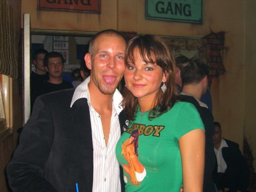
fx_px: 340
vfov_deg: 31.5
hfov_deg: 41.2
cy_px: 96
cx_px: 128
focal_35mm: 46
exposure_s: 1/60
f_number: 3.1
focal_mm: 9.5
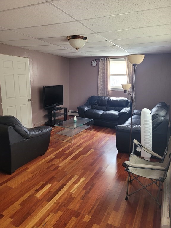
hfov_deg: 53.1
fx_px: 171
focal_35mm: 26
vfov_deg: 67.3
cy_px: 114
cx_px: 86
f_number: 1.8
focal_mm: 5.4
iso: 250
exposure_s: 1/120
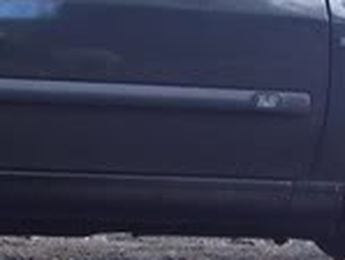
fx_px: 1815
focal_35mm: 182
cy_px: 172
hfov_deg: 10.8
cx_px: 69
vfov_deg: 8.2
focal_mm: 5.6
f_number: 2.7
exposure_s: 1/90
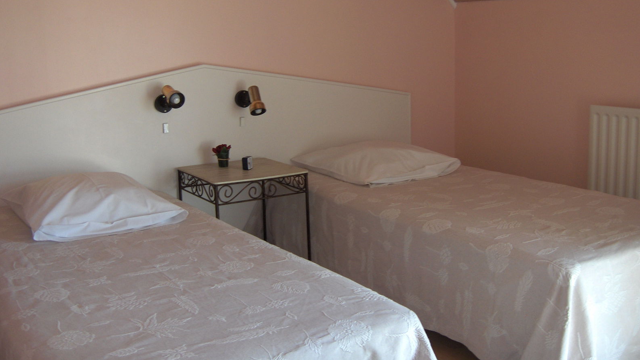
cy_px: 131
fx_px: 730
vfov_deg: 27.6
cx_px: 323
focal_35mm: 43
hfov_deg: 47.4
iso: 100
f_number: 2.8
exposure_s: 1/60
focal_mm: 8
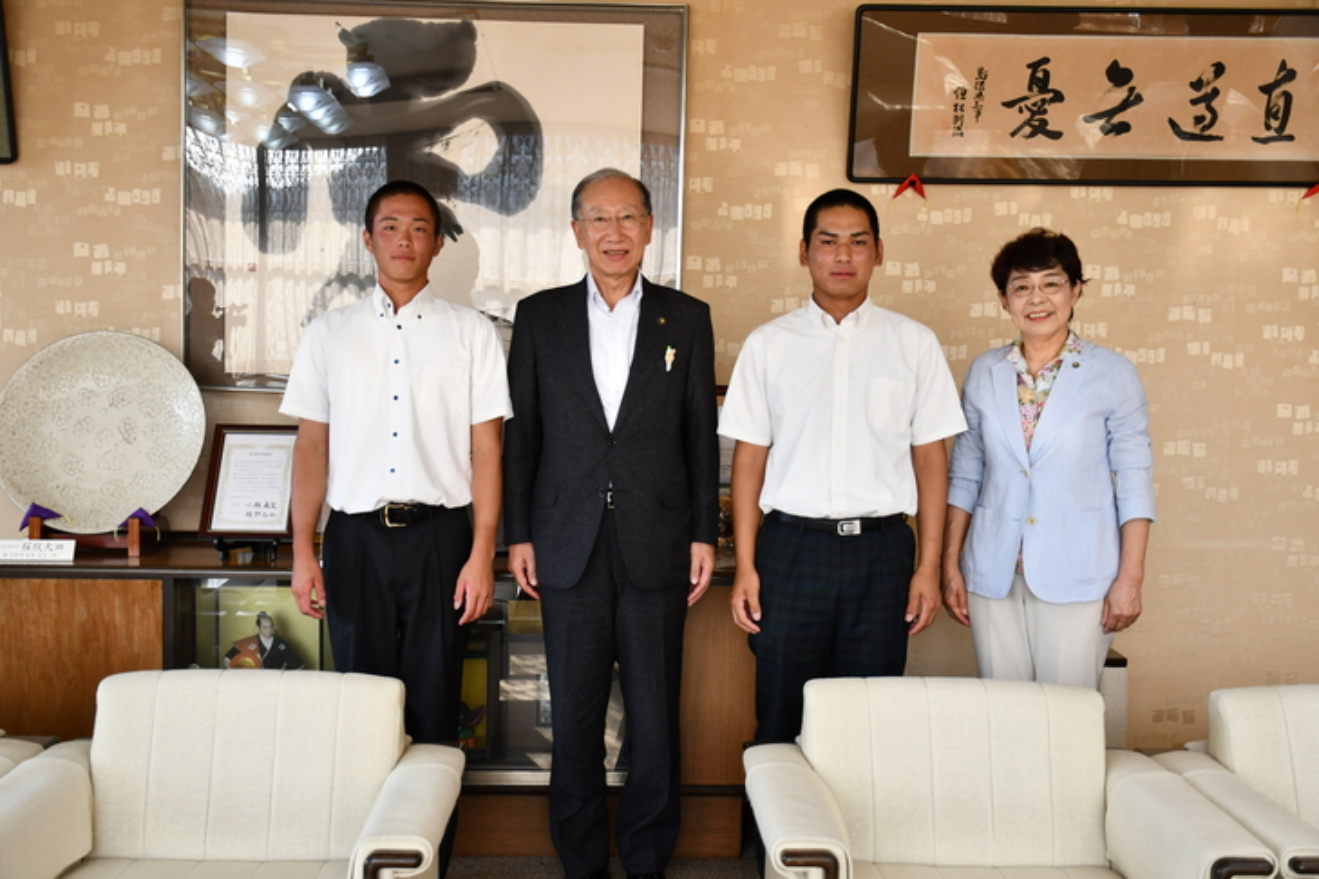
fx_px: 1465
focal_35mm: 40
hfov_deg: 48.5
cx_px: 660
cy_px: 440
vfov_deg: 33.4
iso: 720
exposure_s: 1/250
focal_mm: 27
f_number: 4
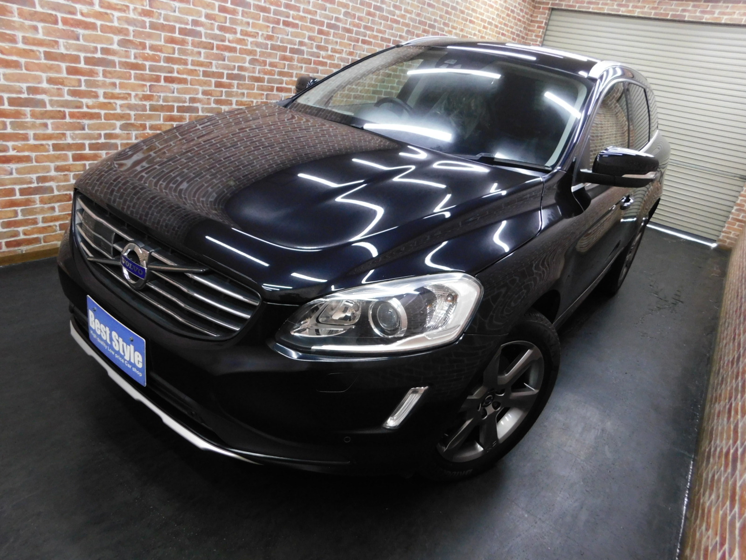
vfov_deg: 58.9
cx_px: 373
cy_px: 280
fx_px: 496
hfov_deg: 73.9
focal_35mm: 23
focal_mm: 4
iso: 360
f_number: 3
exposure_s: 1/30
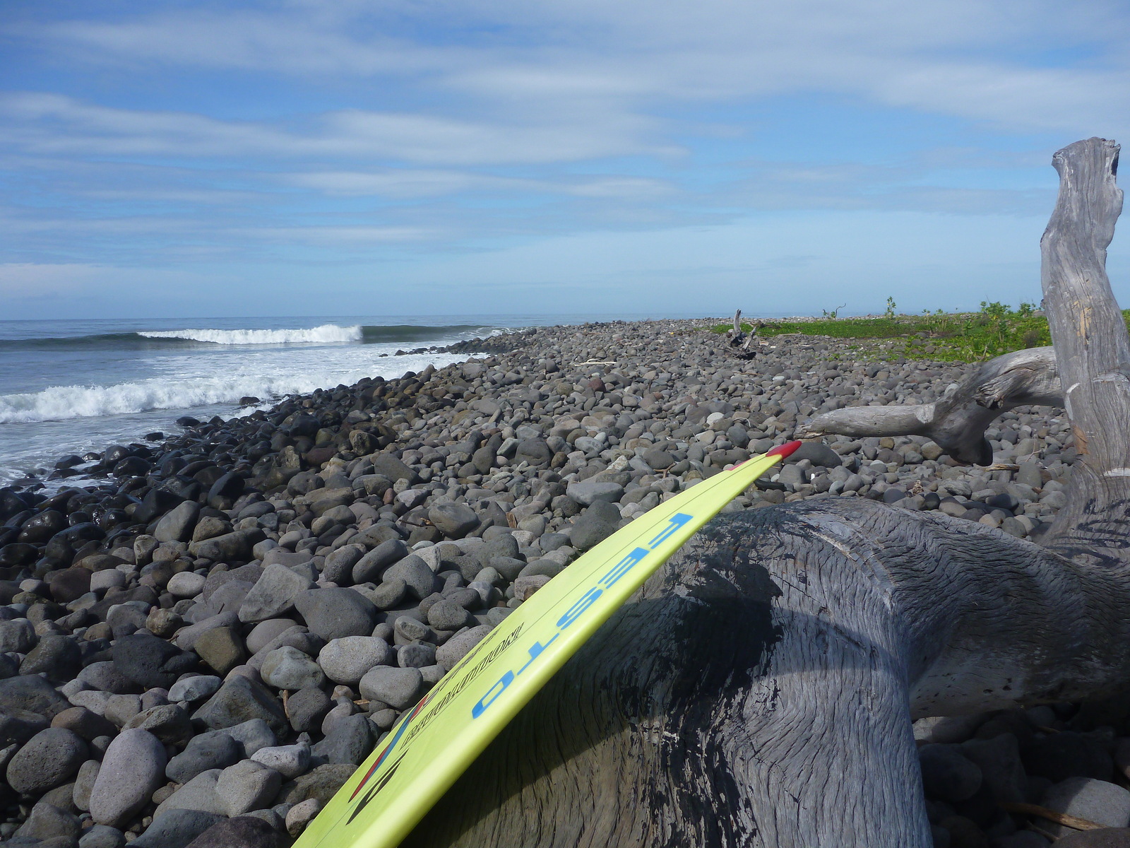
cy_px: 424
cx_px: 565
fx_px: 1012
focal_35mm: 31
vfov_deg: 45.4
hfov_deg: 58.4
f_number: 3.5
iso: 80
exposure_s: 1/800
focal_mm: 5.5
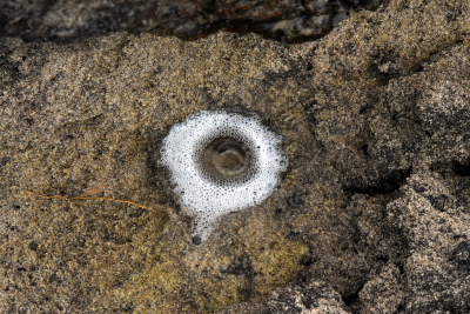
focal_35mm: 200
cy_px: 157
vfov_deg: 6.9
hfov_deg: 10.3
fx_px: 2612
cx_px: 235
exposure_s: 1/200
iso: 4500
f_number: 22
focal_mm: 200
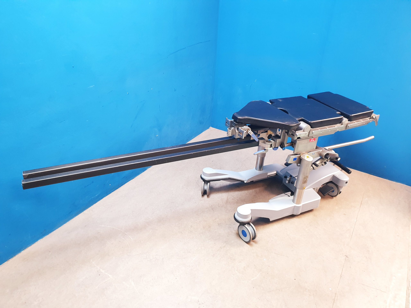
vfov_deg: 53.1
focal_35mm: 26
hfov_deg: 67.3
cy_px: 154
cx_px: 206
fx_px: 309
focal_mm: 4.3
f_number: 2.4
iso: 250
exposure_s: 1/25
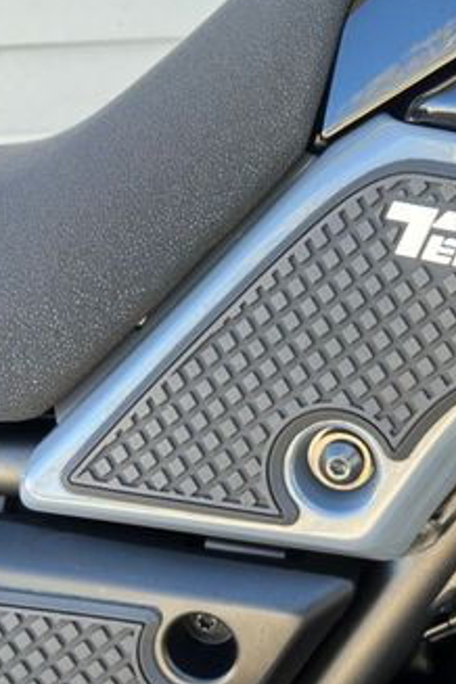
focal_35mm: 53
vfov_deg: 37.3
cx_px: 443
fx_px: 1007
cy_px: 257
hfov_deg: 24.5
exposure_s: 1/121
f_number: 1.6
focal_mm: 5.1
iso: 50
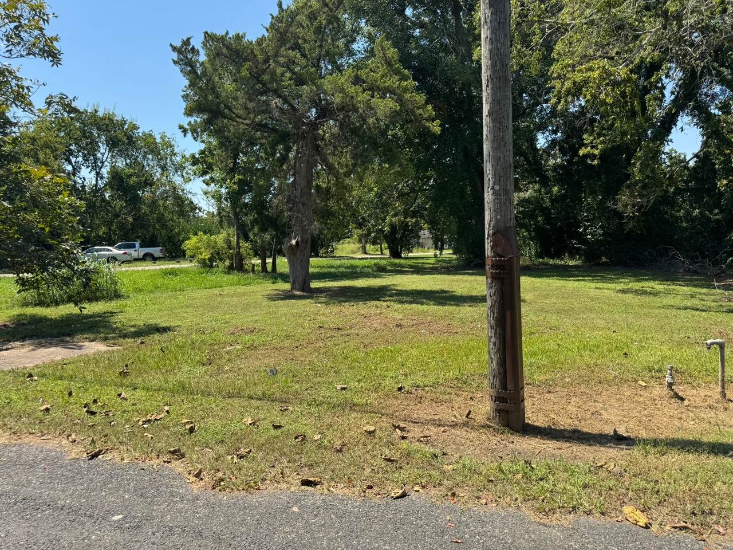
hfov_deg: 71.6
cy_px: 275
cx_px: 366
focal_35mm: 24
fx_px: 508
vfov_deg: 56.8
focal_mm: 6.76
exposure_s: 1/2174
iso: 80
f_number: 1.78
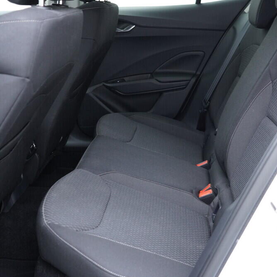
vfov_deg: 36.1
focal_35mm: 47
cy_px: 138
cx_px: 179
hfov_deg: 35.8
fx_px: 426
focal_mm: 24
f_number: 2.8
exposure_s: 1/40
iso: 500
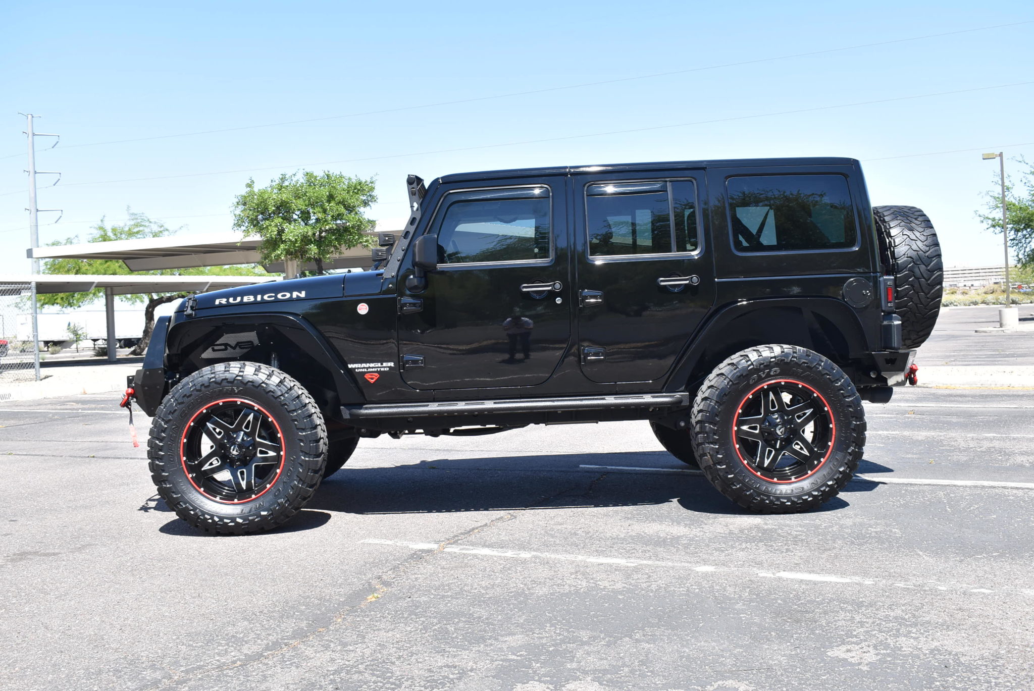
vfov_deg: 35.6
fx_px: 1078
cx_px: 517
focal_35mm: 38
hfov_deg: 51.2
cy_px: 346
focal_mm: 25
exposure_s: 1/250
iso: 200
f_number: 8
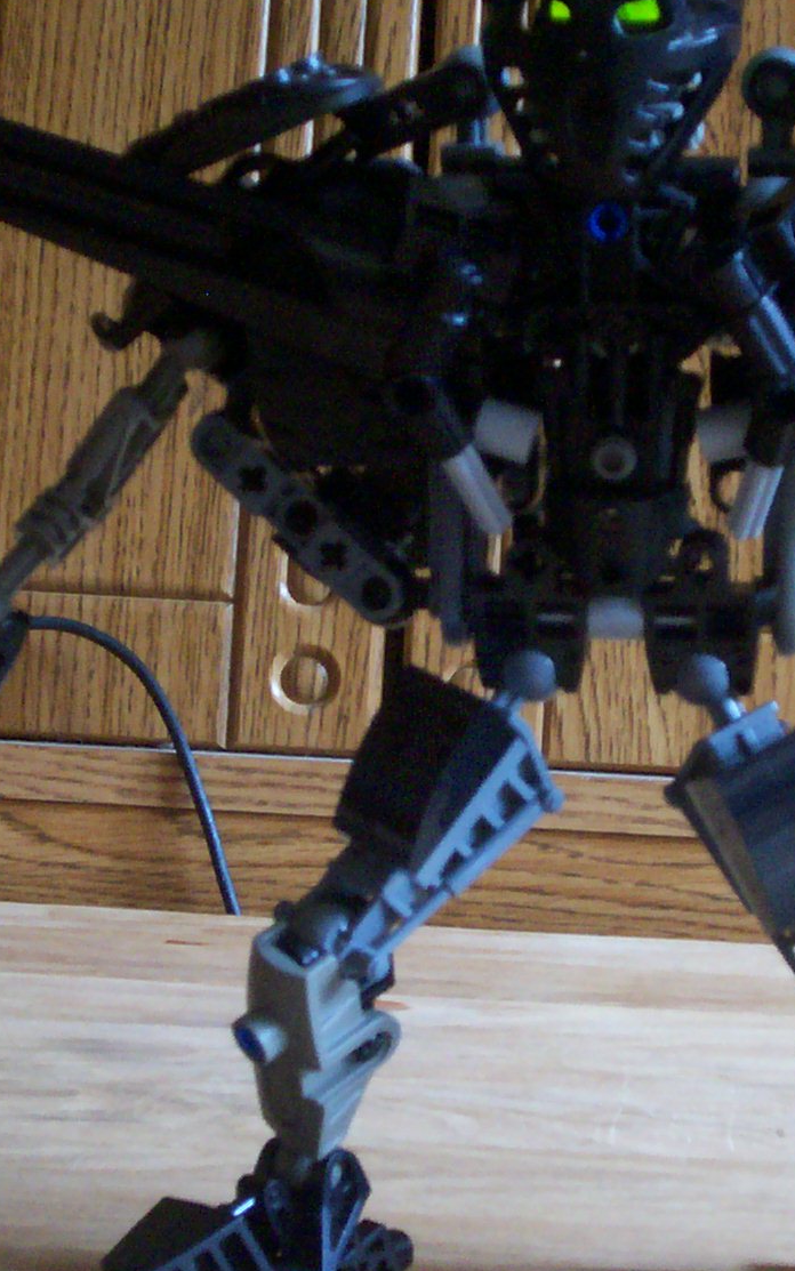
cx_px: 538
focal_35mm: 79
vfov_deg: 26.1
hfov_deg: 16.5
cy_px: 661
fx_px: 2738
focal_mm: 5.9
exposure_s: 1/10.1
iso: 200
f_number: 4.5
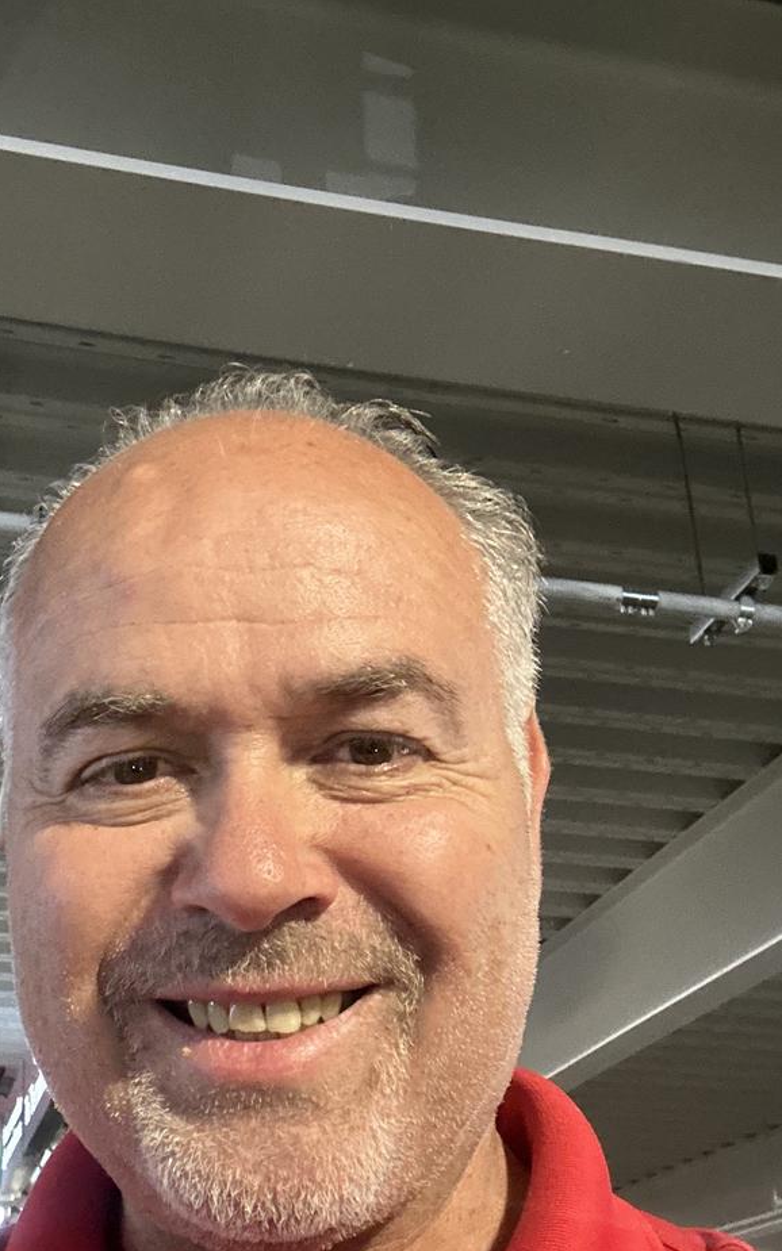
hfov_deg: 29.0
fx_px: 1501
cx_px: 252
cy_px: 691
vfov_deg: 45.2
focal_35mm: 44
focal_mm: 2.69
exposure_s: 1/35
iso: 400
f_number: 1.9
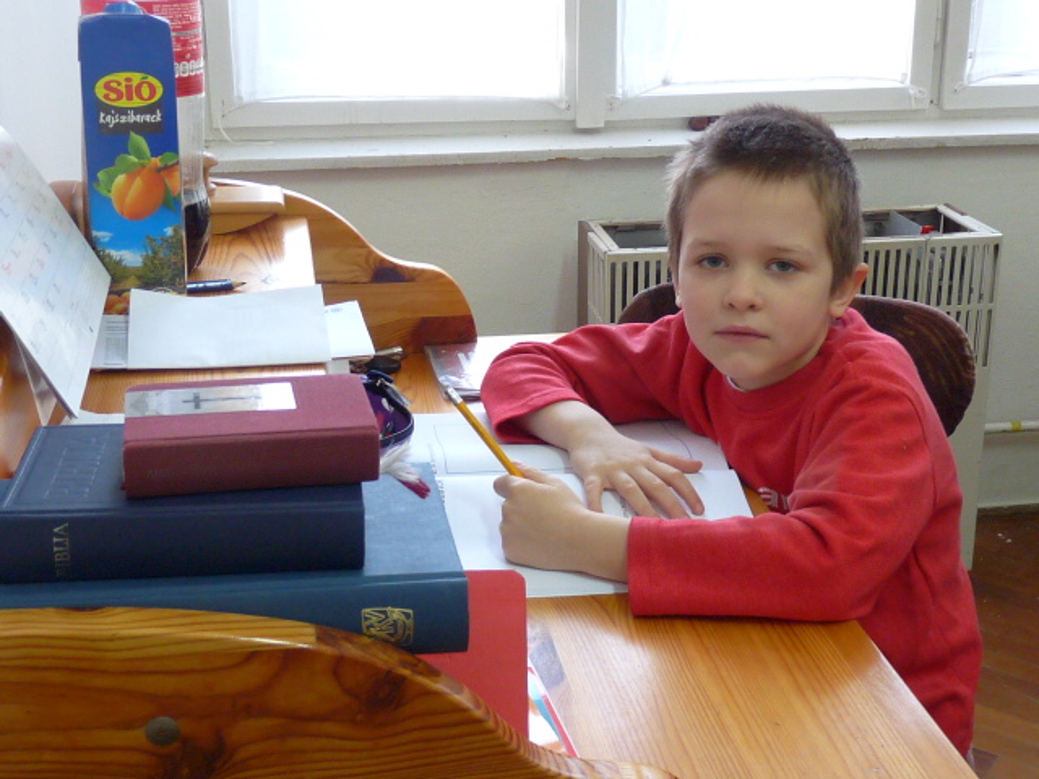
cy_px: 390
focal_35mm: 48
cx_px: 520
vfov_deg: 30.3
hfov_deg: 39.7
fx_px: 1441
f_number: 2.8
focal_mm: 4.8
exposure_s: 1/30
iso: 200
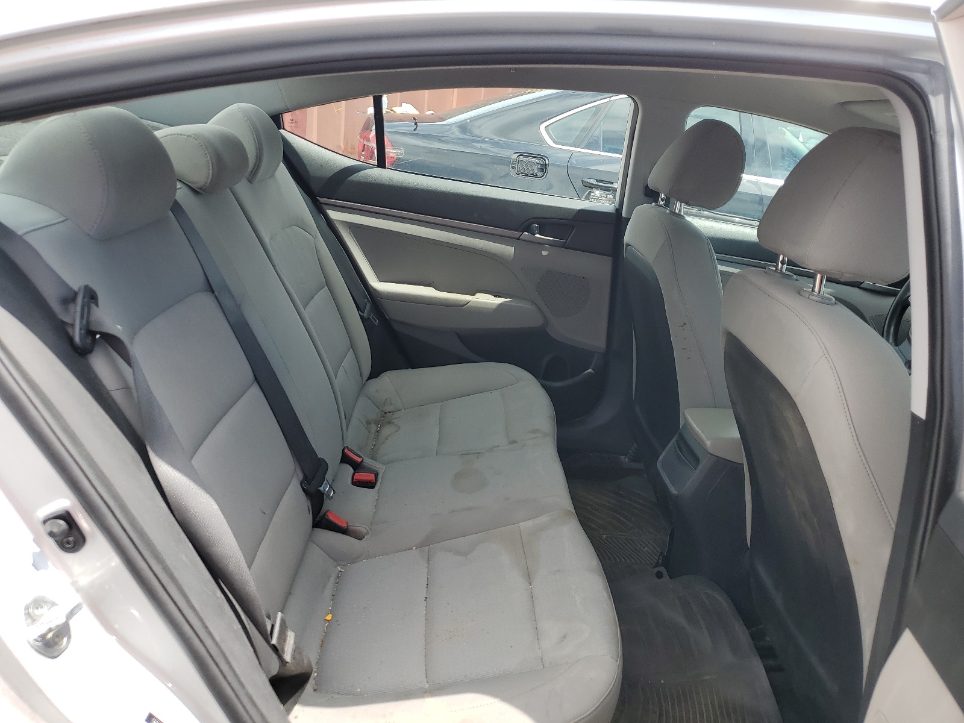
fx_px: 724
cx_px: 482
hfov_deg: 67.3
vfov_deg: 53.1
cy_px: 362
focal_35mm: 26
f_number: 1.5
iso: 50
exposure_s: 1/909
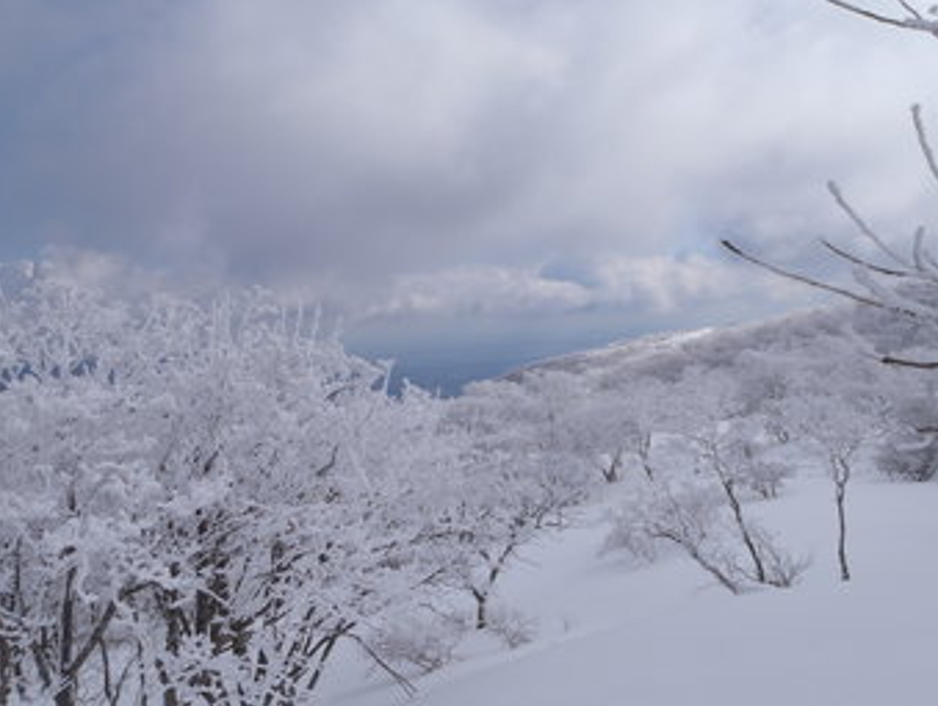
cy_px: 302
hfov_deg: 55.3
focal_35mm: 33
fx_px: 895
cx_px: 498
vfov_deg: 42.9
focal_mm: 5
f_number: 5.6
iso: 80
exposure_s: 1/1250
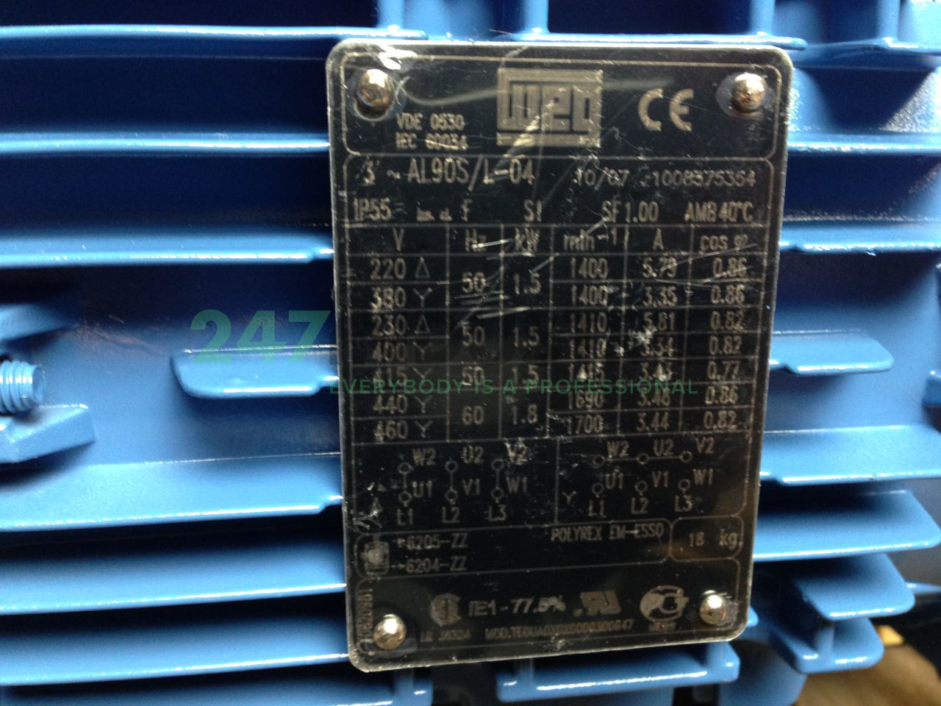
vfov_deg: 42.9
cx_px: 470
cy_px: 353
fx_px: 897
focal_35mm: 33
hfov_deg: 55.4
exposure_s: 1/20
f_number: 2.4
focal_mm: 4.12
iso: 160
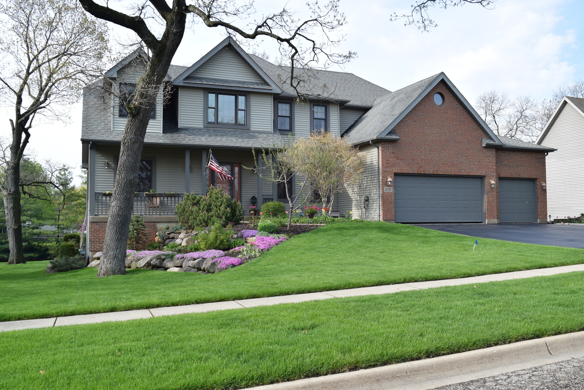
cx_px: 292
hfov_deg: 57.2
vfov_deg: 40.0
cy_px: 195
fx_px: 535
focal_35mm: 33
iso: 200
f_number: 9
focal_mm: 22
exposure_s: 1/320
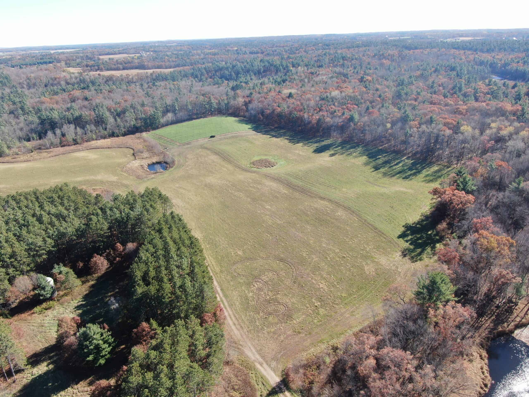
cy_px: 198
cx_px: 264
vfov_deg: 56.8
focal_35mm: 24
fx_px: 367
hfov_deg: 71.6
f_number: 2.8
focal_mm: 4.39
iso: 100
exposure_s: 1/400
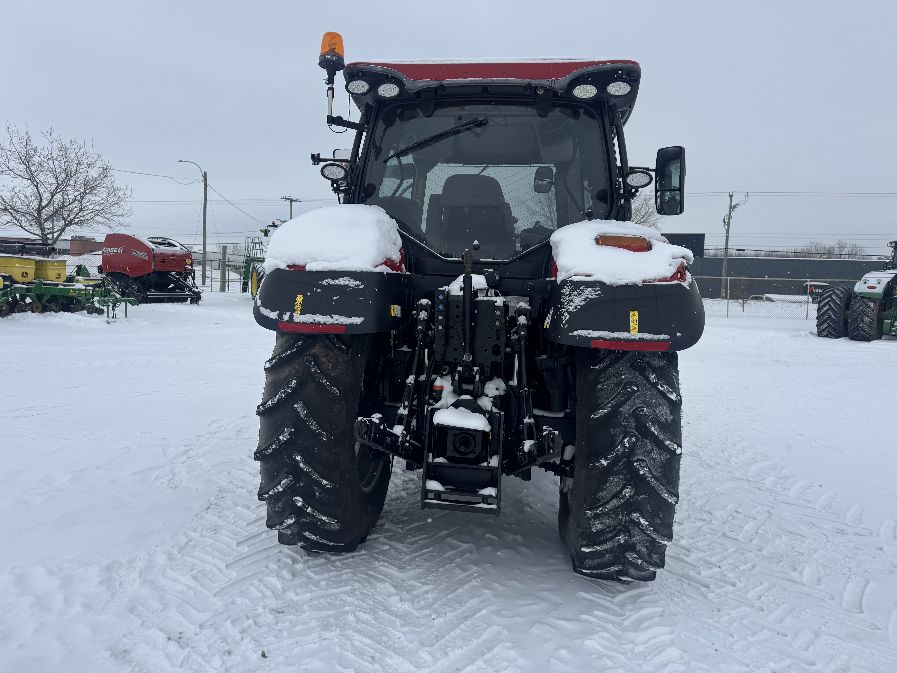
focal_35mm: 24
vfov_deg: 56.8
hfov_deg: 71.6
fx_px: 622
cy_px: 336
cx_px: 448
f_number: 1.78
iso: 80
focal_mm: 6.76
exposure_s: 1/3096
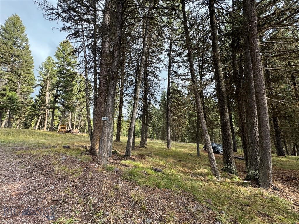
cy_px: 112
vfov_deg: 85.7
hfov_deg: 102.1
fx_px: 121
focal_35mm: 14
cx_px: 150
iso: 40
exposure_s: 1/231
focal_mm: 2.22
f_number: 2.2
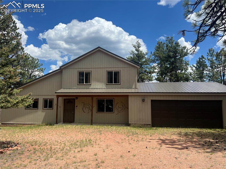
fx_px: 170
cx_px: 113
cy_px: 84
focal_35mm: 26
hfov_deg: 67.3
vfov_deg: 53.0
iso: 50
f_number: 1.5
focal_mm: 5.7
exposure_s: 1/4444
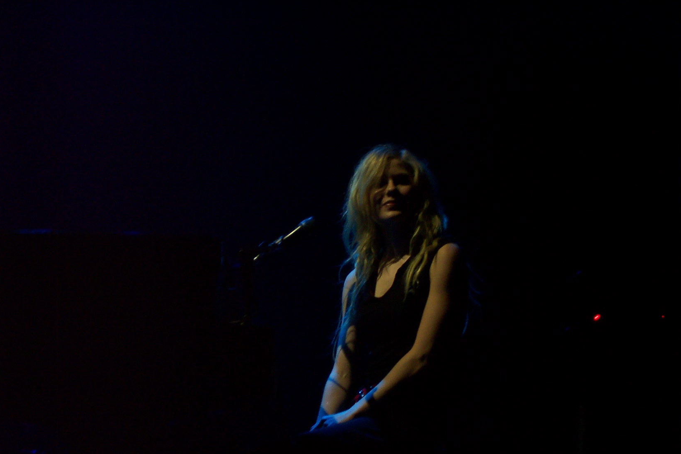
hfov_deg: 17.6
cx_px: 340
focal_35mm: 116
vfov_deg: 11.8
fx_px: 2194
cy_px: 248
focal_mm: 16.8
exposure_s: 1/90
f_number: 4.8
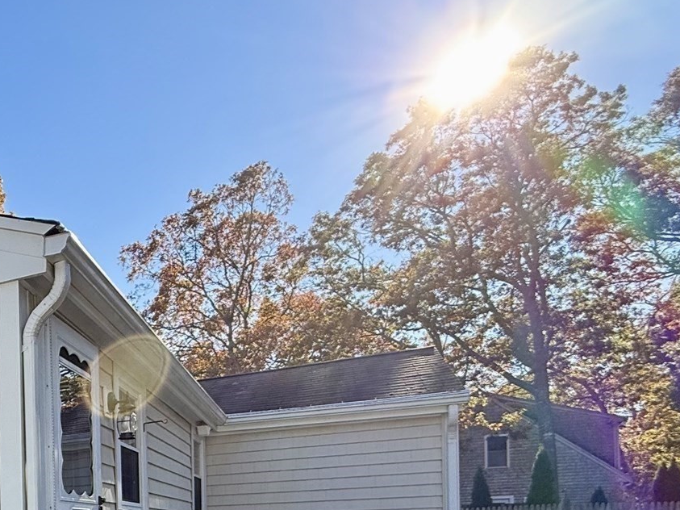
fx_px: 668
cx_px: -62
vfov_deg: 36.2
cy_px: 546
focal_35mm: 34
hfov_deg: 42.7
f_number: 2.2
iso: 64
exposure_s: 1/717
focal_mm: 2.22
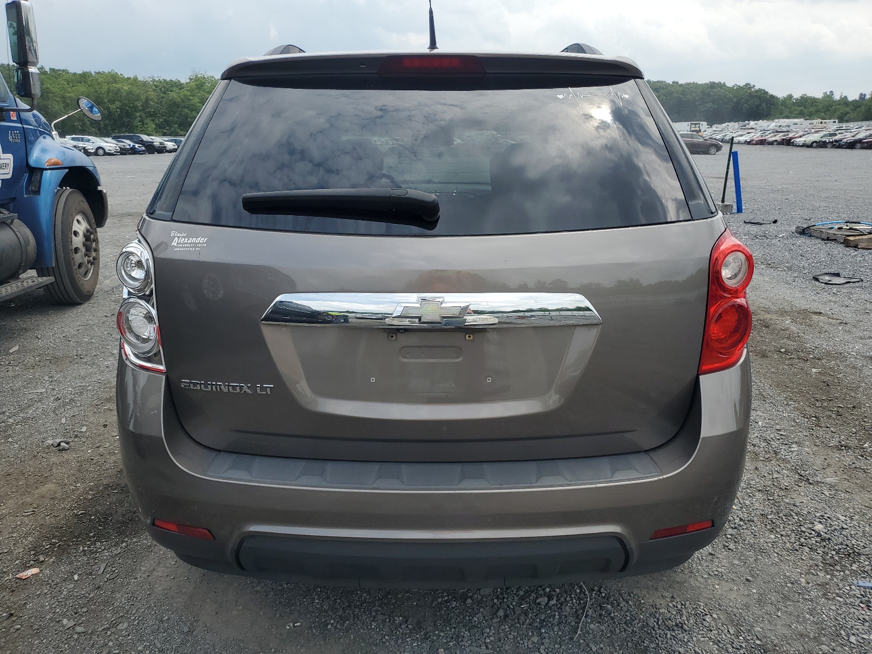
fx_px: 655
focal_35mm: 26
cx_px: 436
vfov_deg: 53.1
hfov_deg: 67.3
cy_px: 327
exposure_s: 1/2500
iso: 50
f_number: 1.5
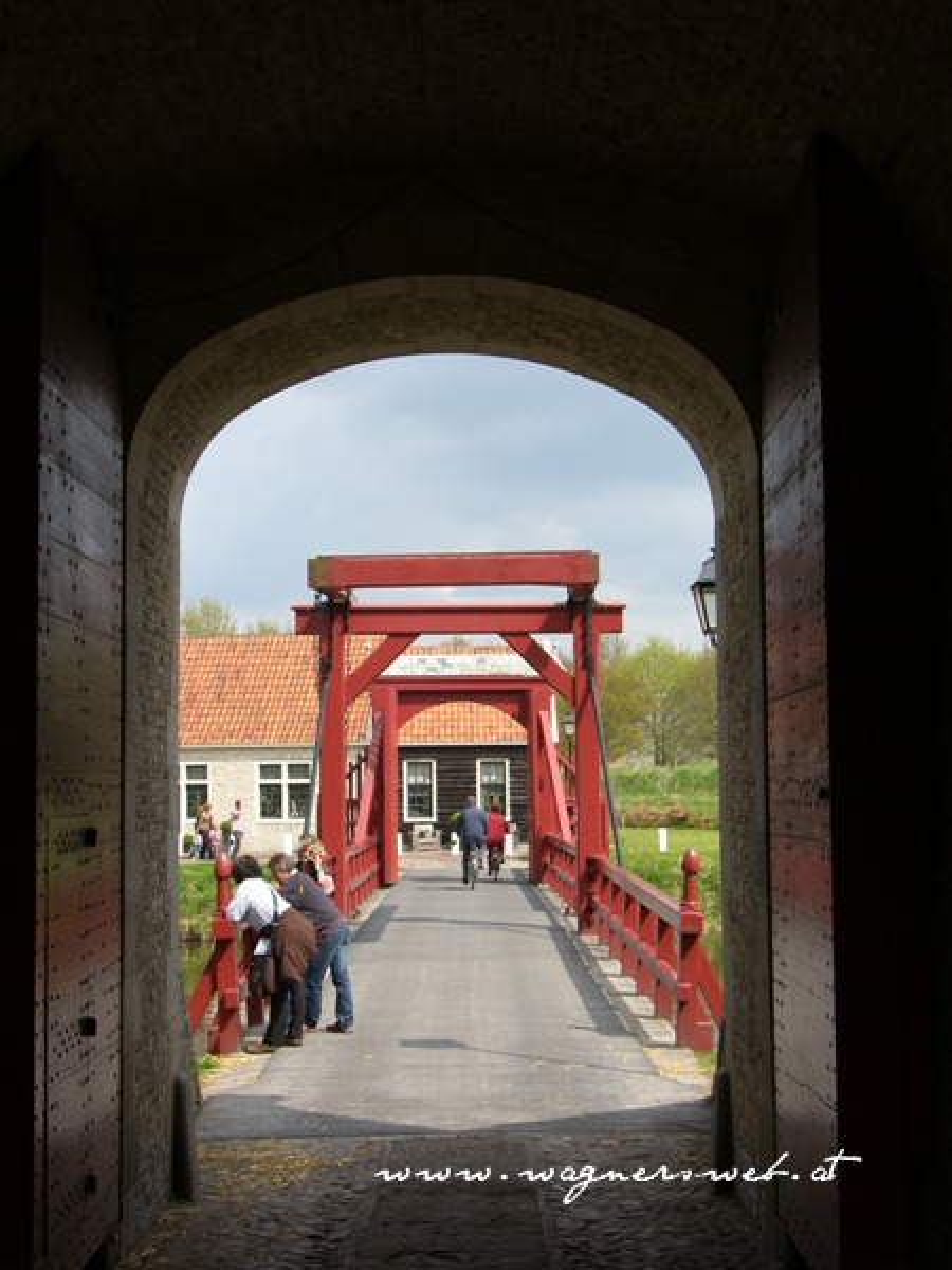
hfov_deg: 29.1
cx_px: 476
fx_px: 1833
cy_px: 635
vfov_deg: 38.2
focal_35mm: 50
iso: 50
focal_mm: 12.9
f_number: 5
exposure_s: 1/250
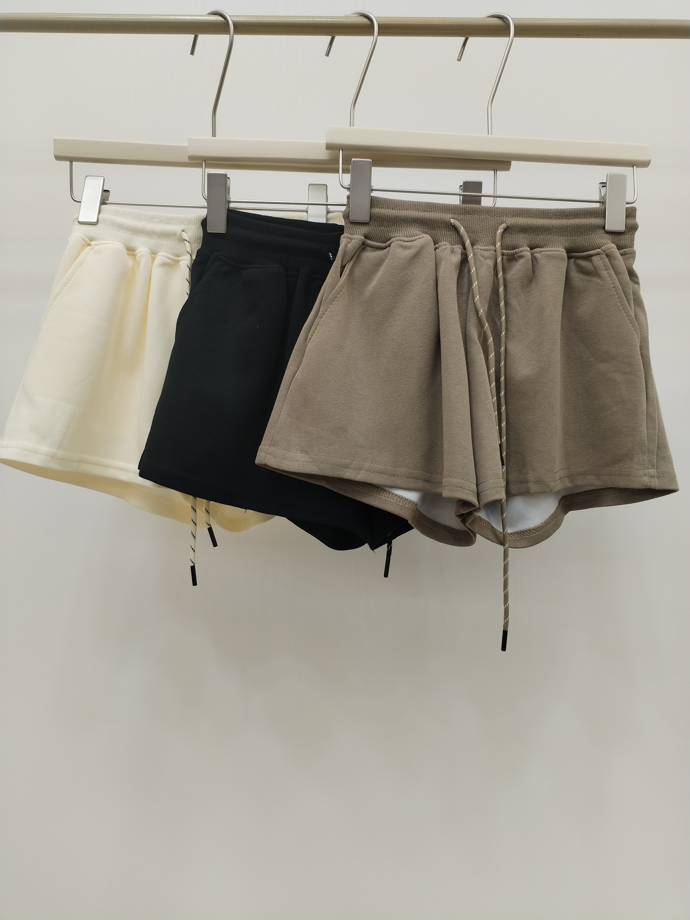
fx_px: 771
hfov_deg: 48.2
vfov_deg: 61.7
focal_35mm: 29
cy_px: 460
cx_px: 345
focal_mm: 4.75
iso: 160
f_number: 1.8
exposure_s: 1/60
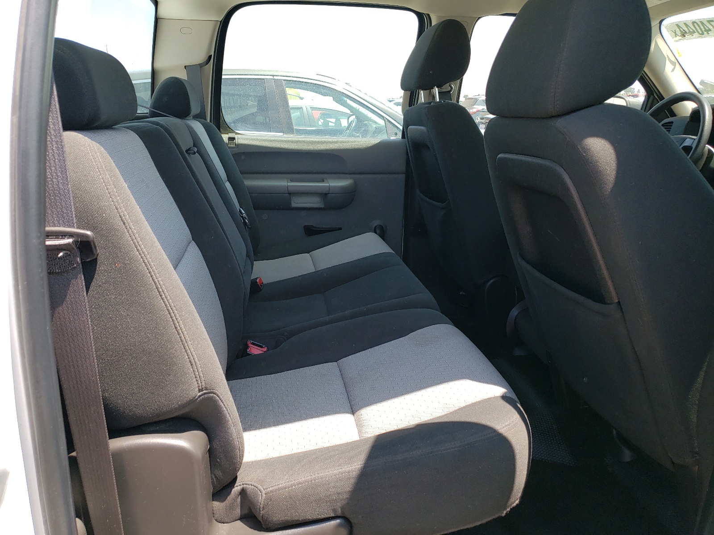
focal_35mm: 26
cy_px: 268
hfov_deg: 67.3
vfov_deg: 53.1
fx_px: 536
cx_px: 357
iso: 50
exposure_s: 1/526
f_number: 1.5
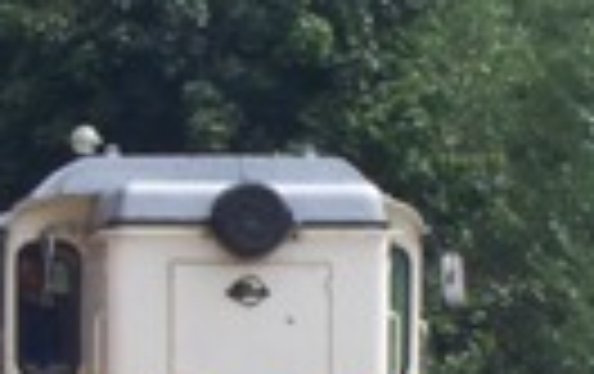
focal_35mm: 356
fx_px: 5773
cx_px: 540
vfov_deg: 3.7
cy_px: 604
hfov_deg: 5.9
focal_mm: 16.8
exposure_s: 1/125
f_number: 9.5
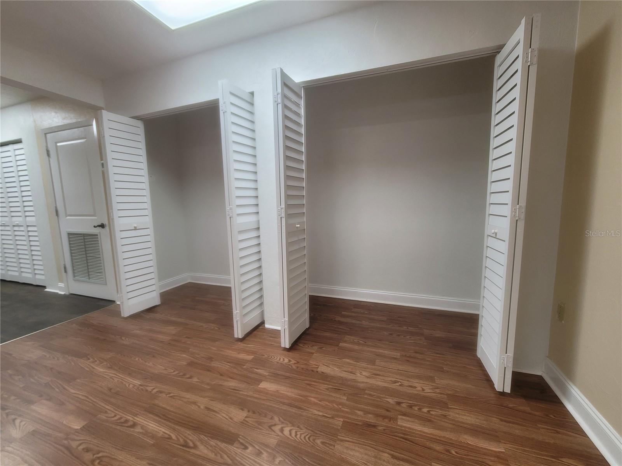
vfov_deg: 89.9
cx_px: 311
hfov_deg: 106.2
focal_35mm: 13
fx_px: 234
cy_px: 233
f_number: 2.2
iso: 125
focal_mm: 2.2
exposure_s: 1/60
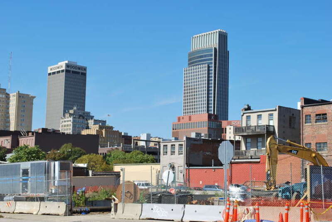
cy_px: 111
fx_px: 554
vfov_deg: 22.7
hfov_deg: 33.4
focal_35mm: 60
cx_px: 166
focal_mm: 40
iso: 100
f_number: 8
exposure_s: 1/250
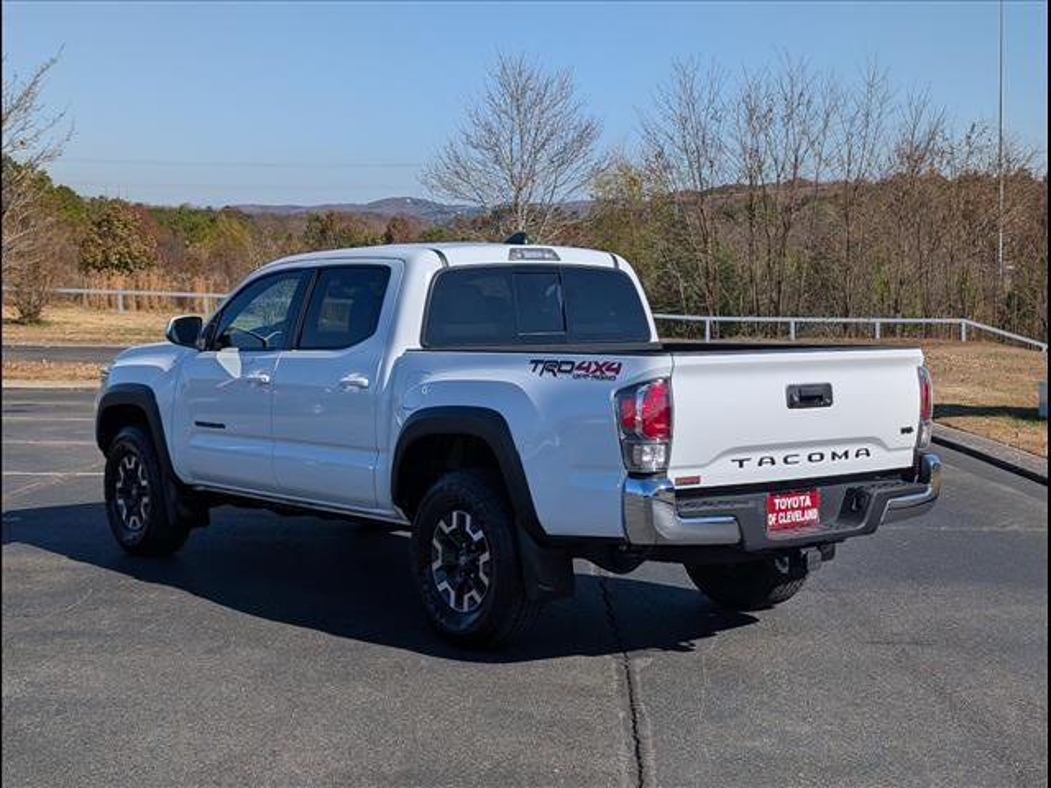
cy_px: 394
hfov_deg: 38.9
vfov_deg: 29.7
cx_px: 526
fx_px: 1488
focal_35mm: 49
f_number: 1.68
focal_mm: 6.9
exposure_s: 1/3333
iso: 20
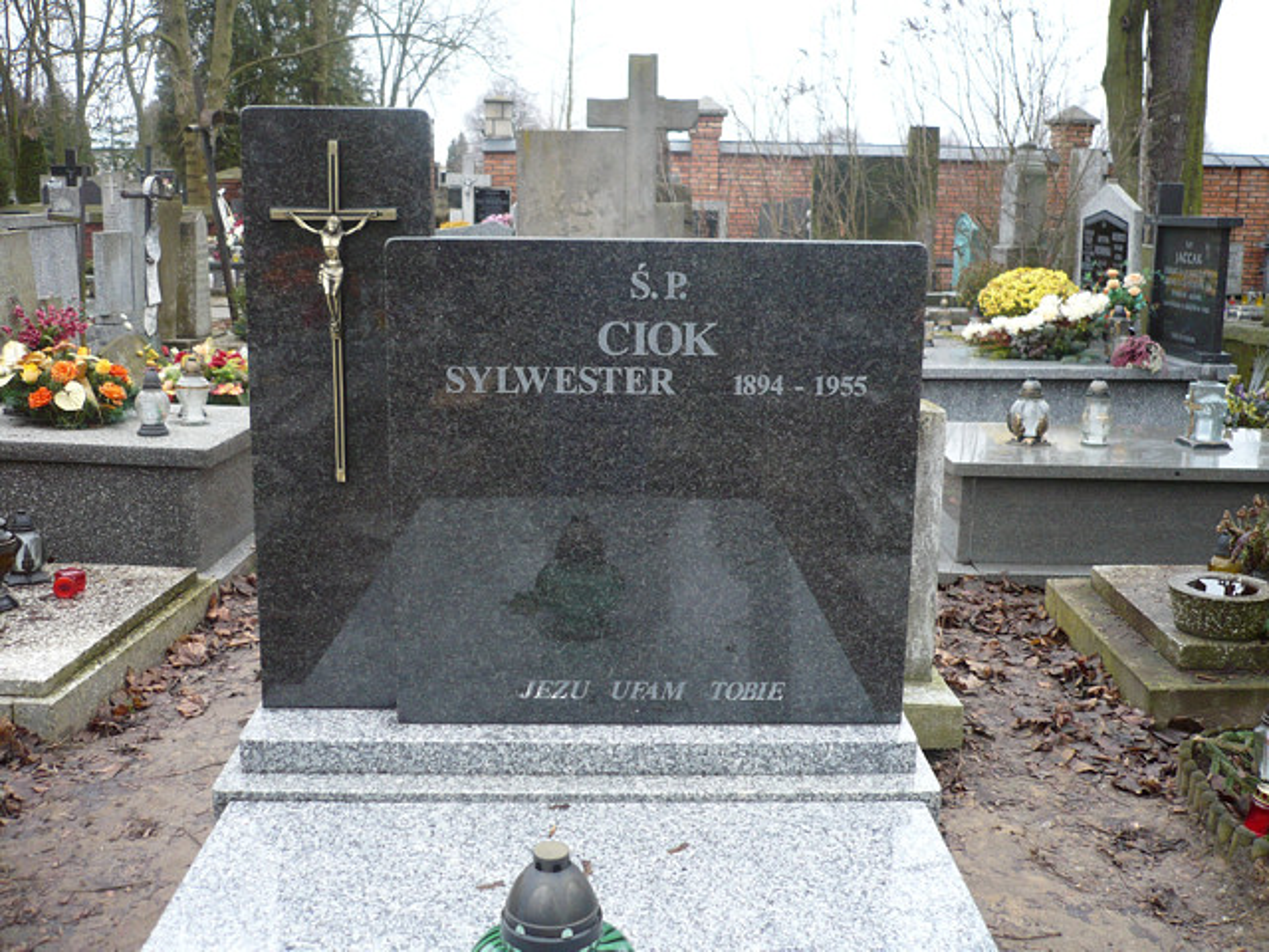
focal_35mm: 35
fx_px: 1283
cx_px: 634
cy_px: 476
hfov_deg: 52.6
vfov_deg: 40.7
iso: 100
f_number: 2.8
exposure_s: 1/40
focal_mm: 5.8
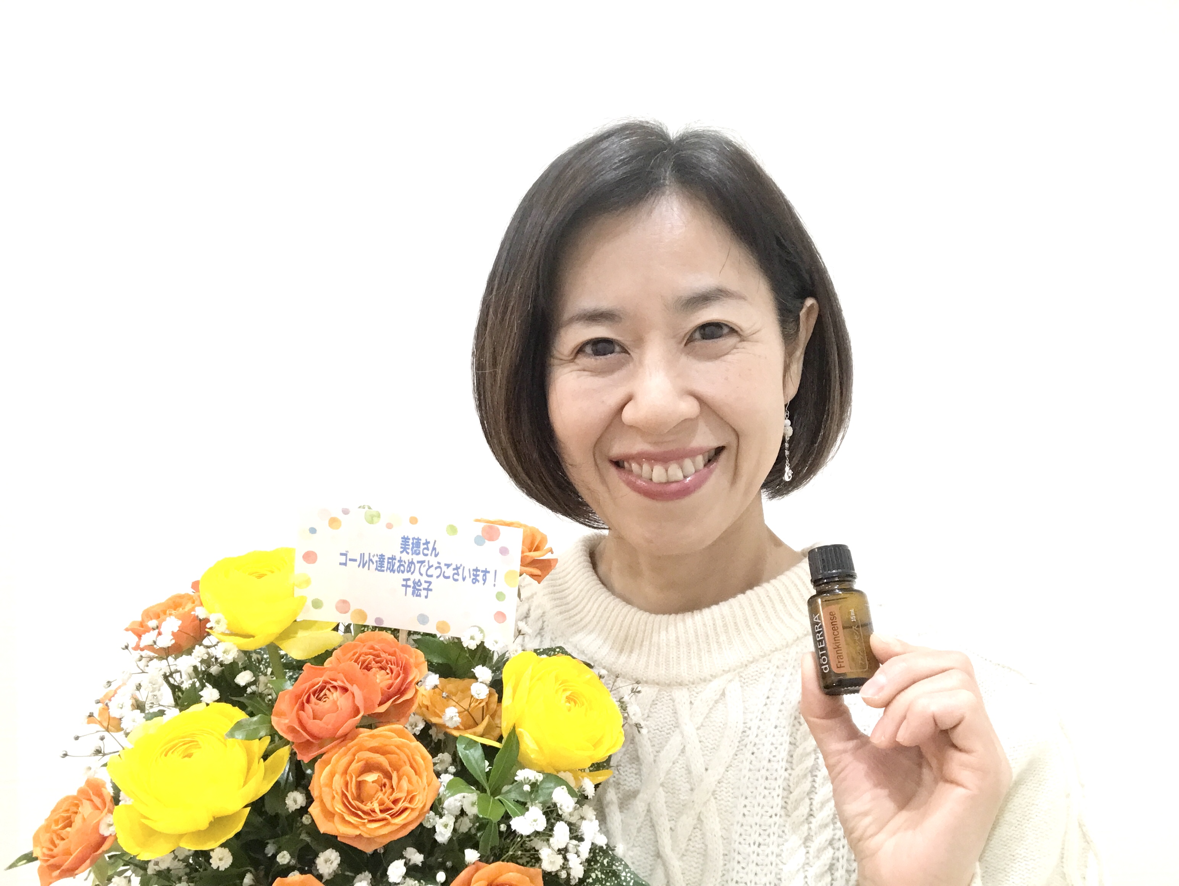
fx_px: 1091
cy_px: 443
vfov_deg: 44.2
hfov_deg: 56.8
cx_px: 590
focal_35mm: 32
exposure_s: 1/33
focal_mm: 2.87
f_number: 2.2
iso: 125
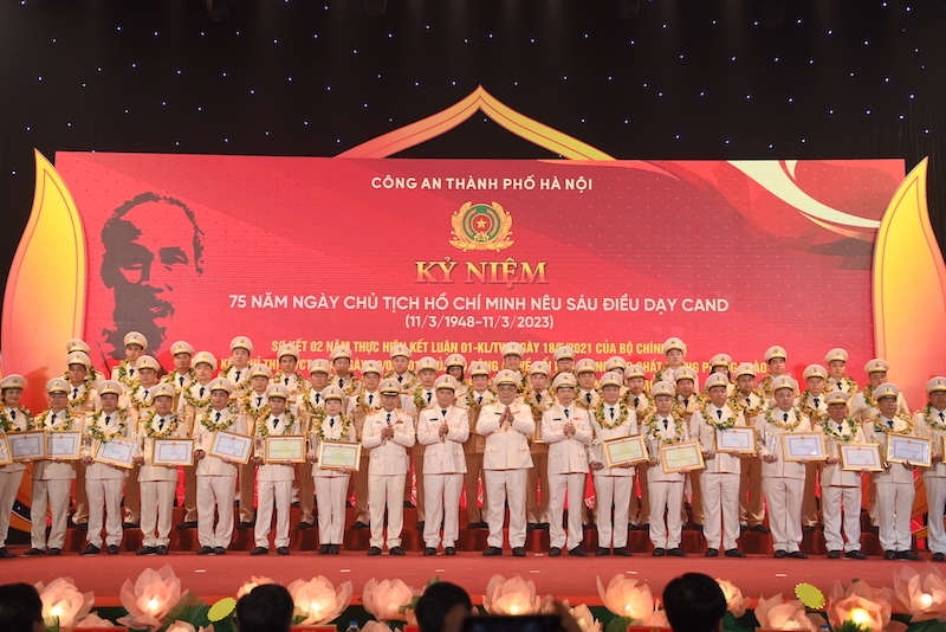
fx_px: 1183
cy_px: 316
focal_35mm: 45
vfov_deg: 29.9
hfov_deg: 43.6
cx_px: 473
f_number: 3.5
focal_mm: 45
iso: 500
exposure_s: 1/160
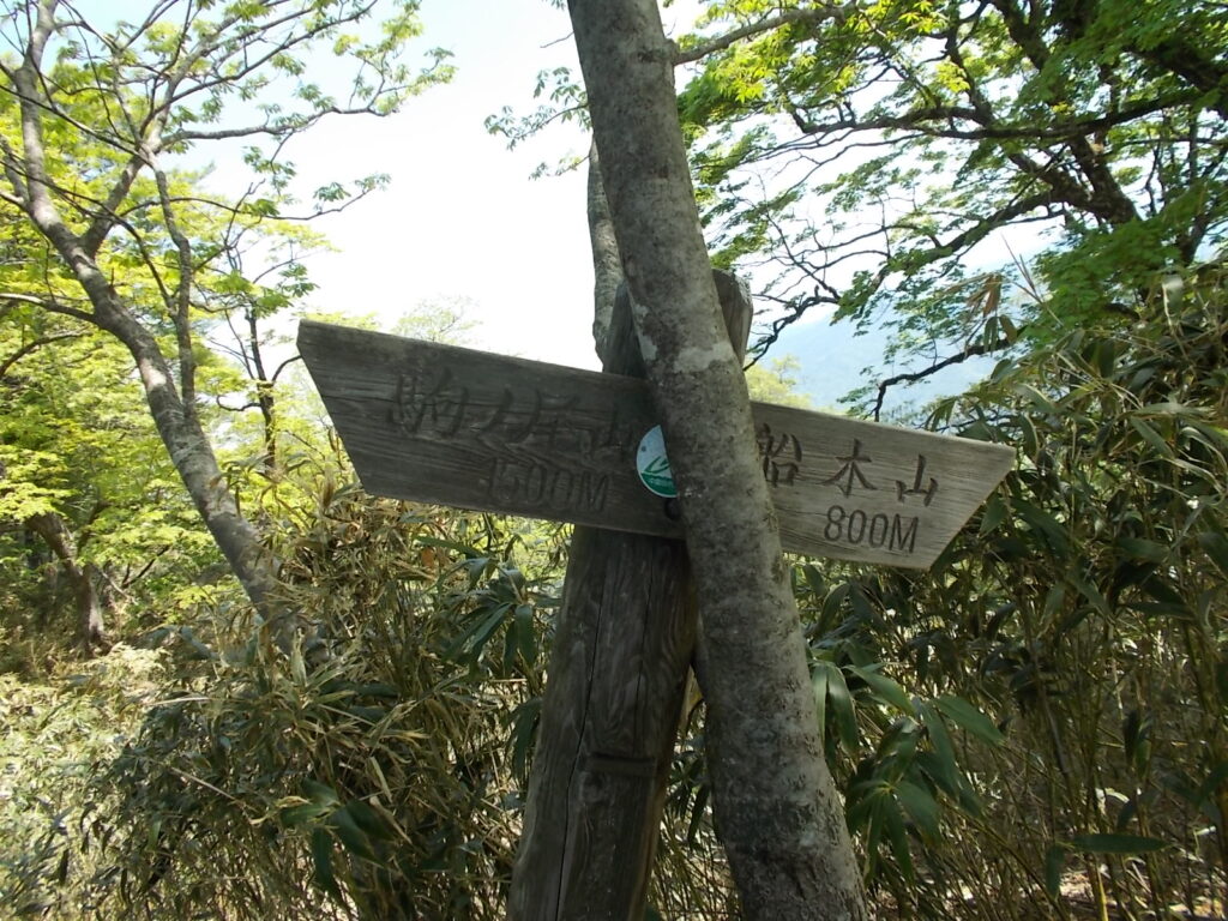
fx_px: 922
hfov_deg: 67.3
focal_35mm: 26
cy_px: 460
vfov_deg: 53.1
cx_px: 614
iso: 80
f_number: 3.2
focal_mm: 4.6
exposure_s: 1/200
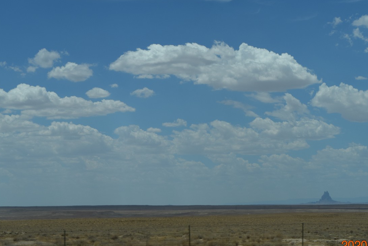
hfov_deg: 20.1
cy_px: 117
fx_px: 1039
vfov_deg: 13.5
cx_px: 222
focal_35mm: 102
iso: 200
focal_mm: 55
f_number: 13
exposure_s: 1/640
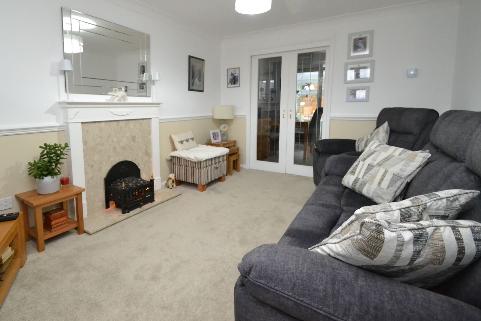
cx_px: 200
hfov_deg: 89.2
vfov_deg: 66.9
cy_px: 132
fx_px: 240
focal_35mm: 18
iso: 3200
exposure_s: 1/60
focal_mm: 10
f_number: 3.5
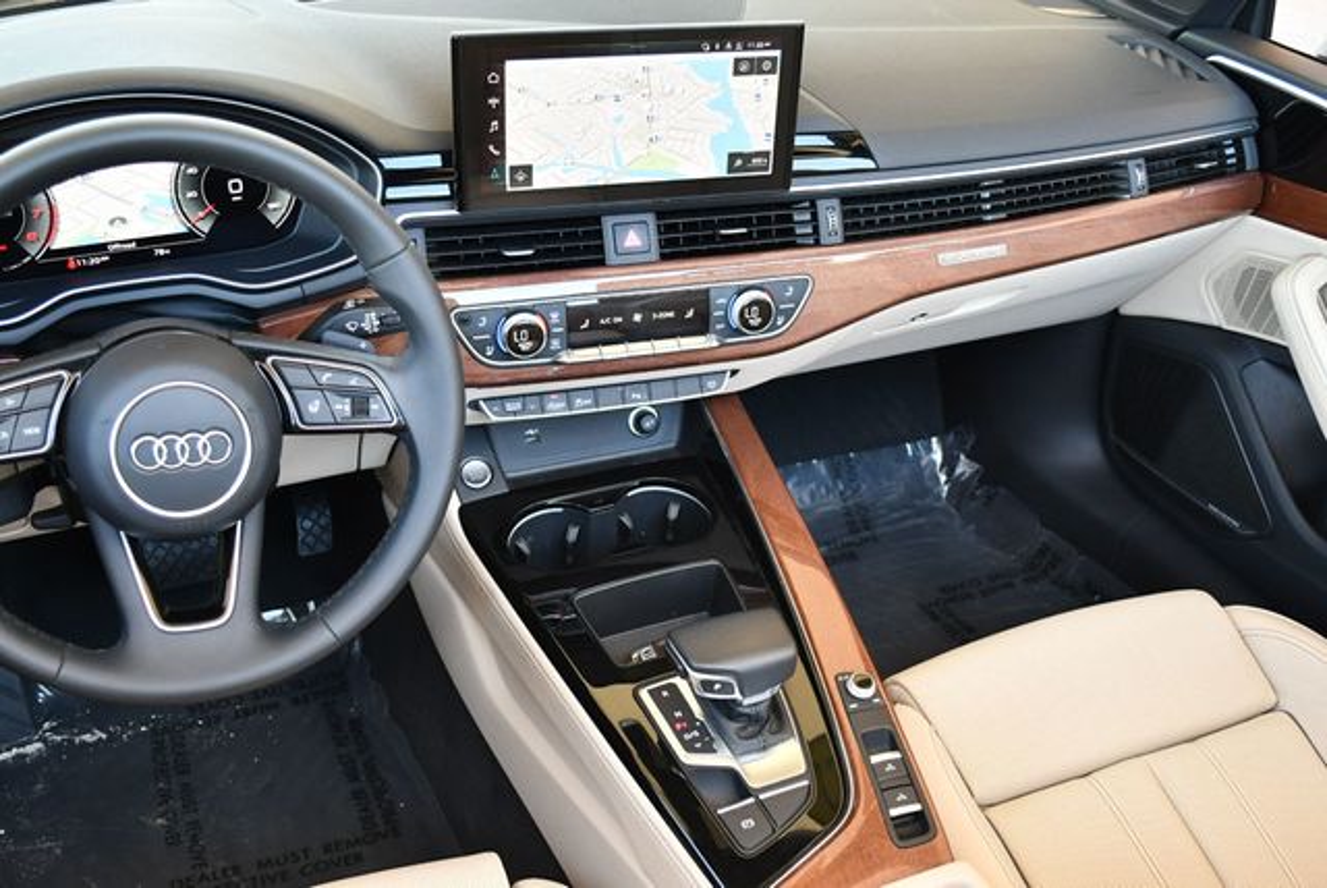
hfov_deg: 48.4
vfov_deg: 33.5
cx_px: 664
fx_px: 1476
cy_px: 444
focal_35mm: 40
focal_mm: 20
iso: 800
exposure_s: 1/200
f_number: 3.8
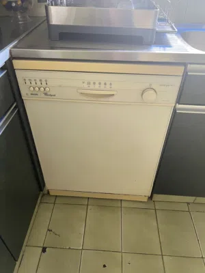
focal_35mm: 26
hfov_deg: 53.1
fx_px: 205
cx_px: 102
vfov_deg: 67.3
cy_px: 136
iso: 125
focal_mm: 5.7
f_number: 1.5
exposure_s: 1/81
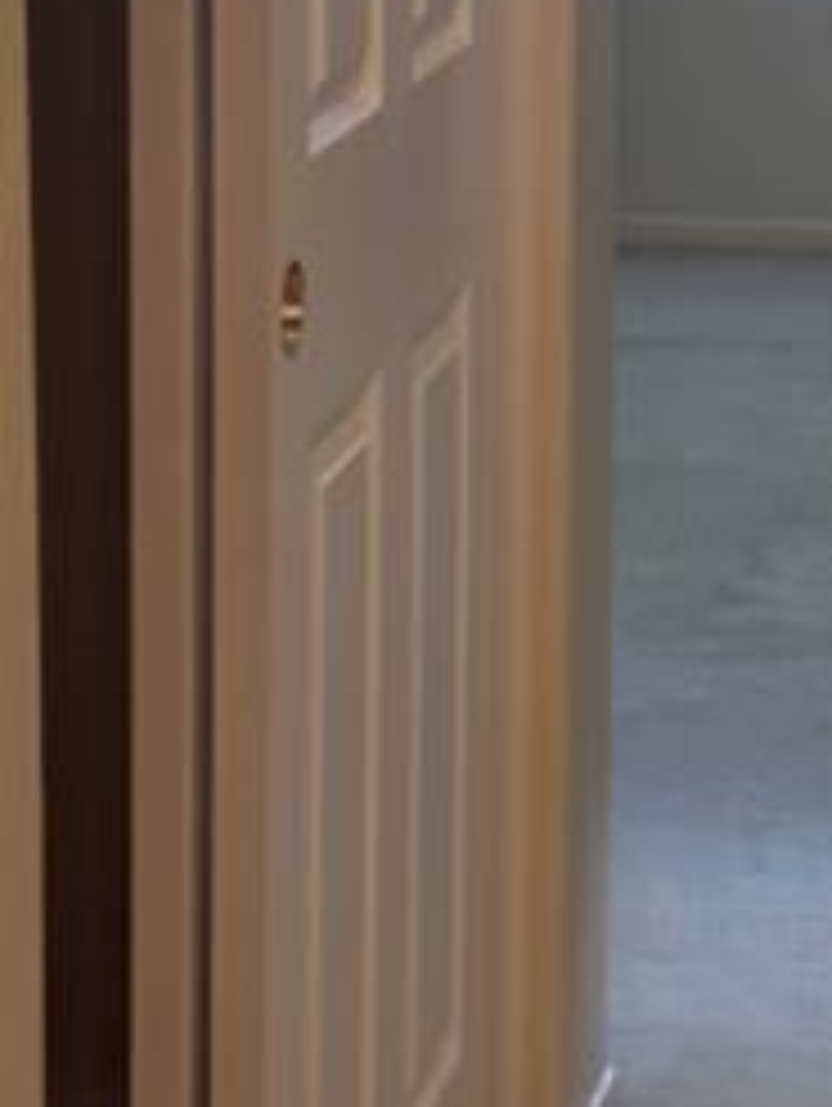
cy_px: 286
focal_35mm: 146
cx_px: 1199
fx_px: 4671
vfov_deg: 13.5
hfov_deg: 9.9
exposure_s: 1/130
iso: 200
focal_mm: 6.76
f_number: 1.78
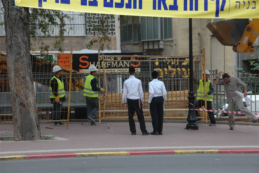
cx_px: 130
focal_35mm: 117
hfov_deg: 17.5
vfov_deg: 11.7
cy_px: 86
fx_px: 841
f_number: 8
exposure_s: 1/250
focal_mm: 78
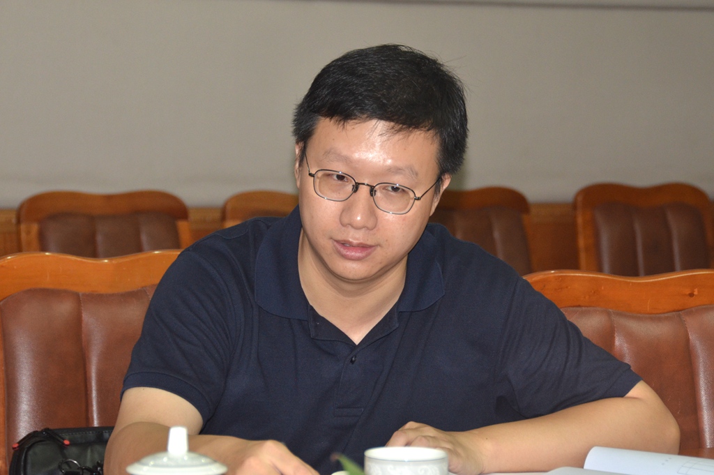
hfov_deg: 17.1
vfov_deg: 11.4
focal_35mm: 120
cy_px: 238
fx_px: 2378
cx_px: 357
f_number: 5
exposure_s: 1/60
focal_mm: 80
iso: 800
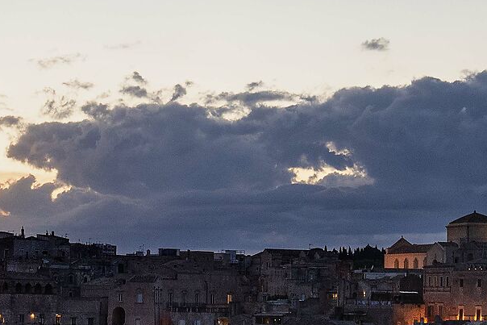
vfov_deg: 9.9
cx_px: 134
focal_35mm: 139
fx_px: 1881
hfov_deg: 14.7
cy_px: 212
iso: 1000
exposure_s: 1/60
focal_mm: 35
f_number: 4.5
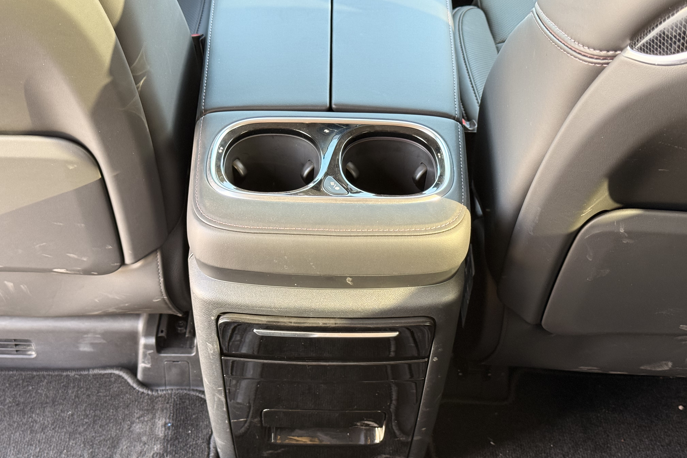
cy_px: 245
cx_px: 344
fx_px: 954
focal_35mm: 50
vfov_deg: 27.0
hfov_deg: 39.6
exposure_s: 1/60
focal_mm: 6.76
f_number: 1.78
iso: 160
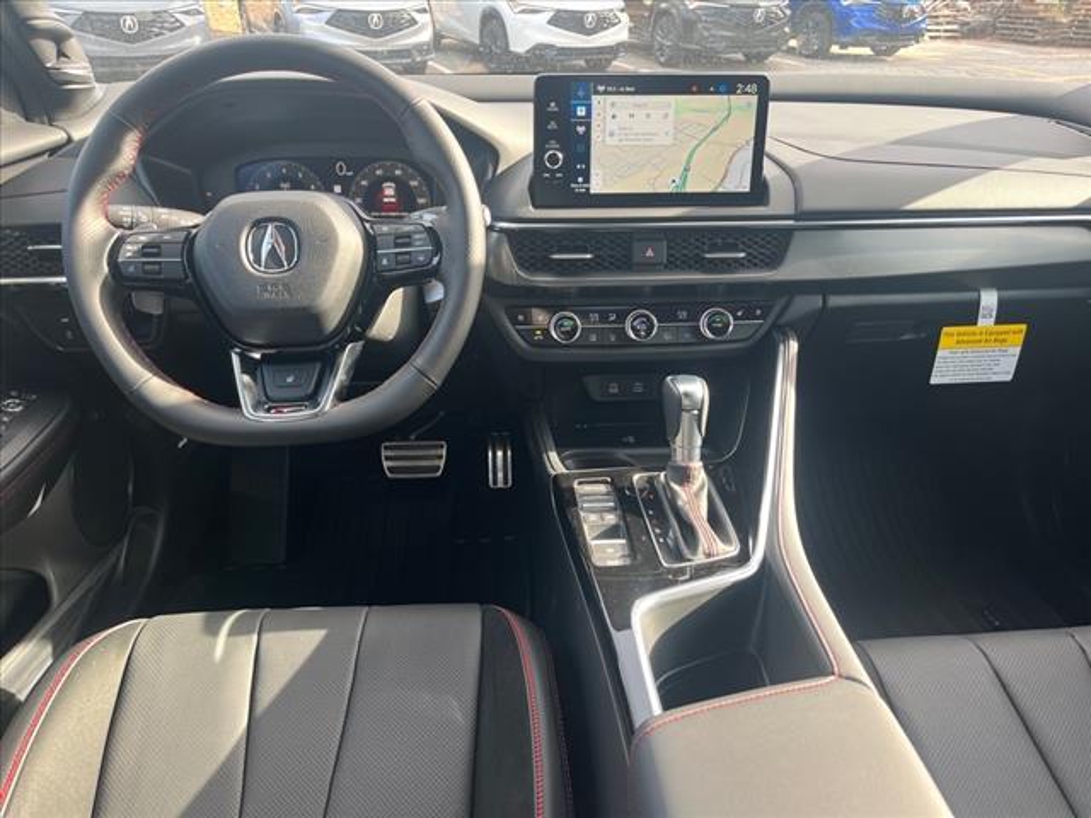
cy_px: 409
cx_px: 546
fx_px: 819
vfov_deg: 53.1
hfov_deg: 67.3
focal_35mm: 26
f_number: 1.6
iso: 80
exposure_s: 1/122
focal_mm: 5.1
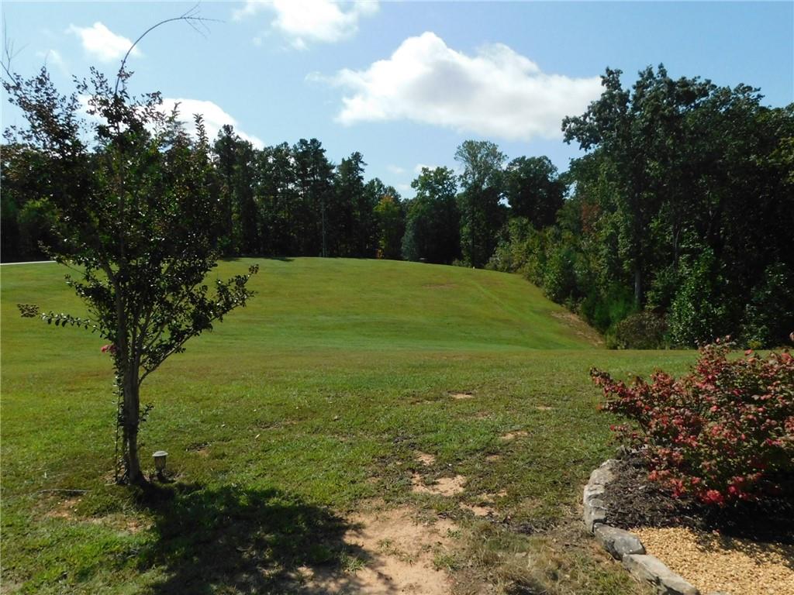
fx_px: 573
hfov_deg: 69.4
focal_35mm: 25
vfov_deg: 54.9
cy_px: 298
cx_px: 397
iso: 400
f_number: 6.2
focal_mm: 4.5
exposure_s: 1/1500
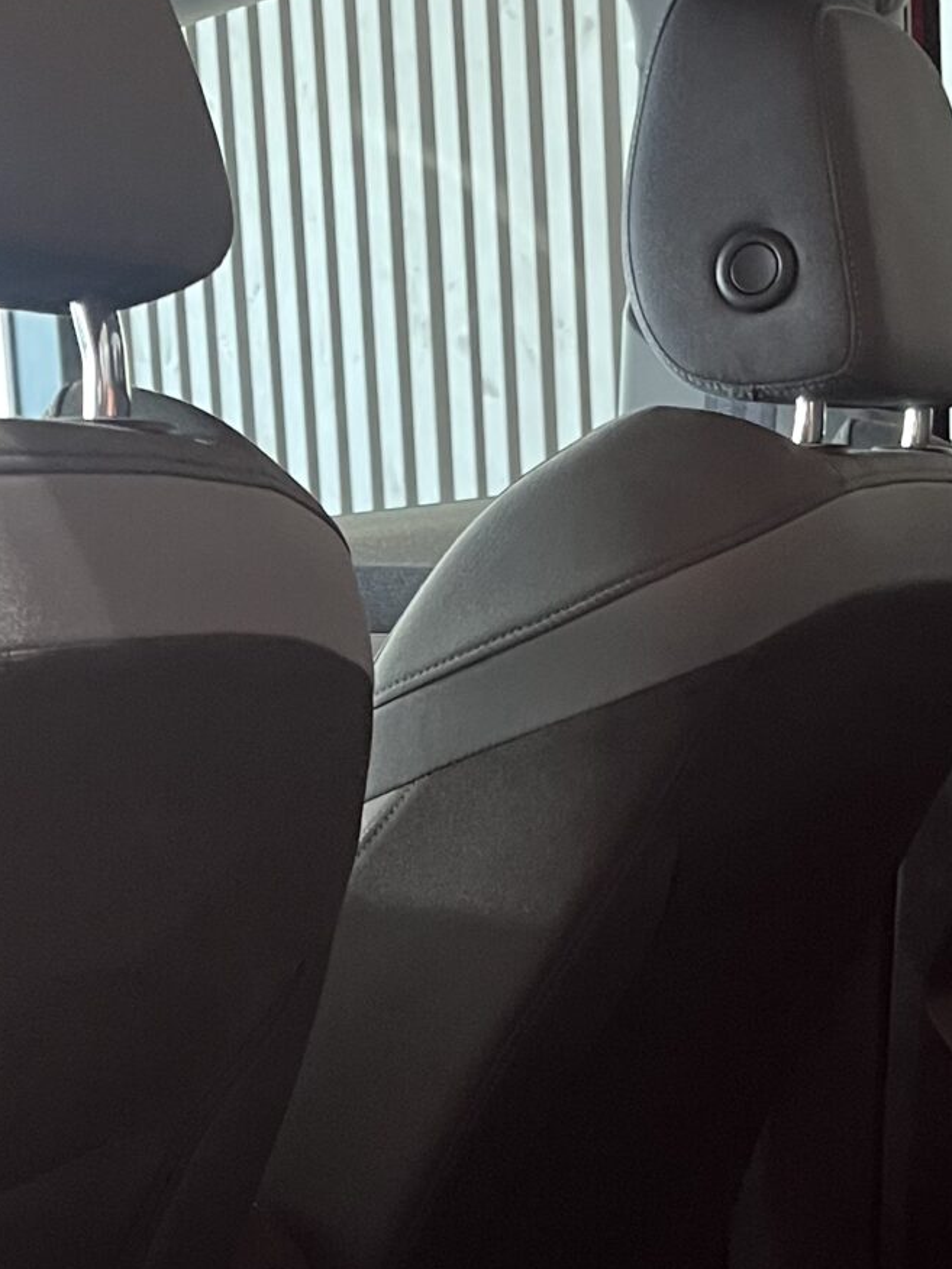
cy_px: 1100
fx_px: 2787
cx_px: 572
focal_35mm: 76
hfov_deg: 19.4
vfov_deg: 25.0
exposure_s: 1/50
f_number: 1.6
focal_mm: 5.1
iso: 250
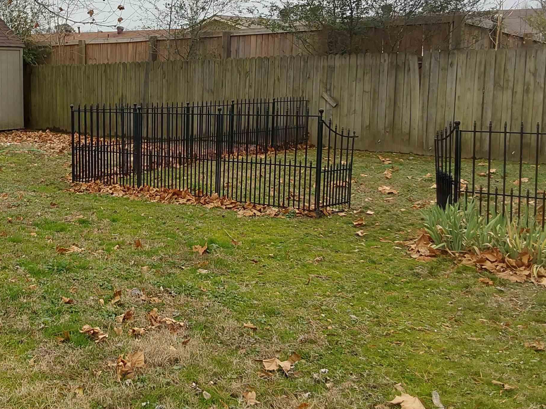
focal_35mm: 47
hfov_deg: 38.8
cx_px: 103
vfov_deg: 30.7
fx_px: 741
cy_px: 145
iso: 50
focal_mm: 2.91
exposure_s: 1/585
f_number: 1.9
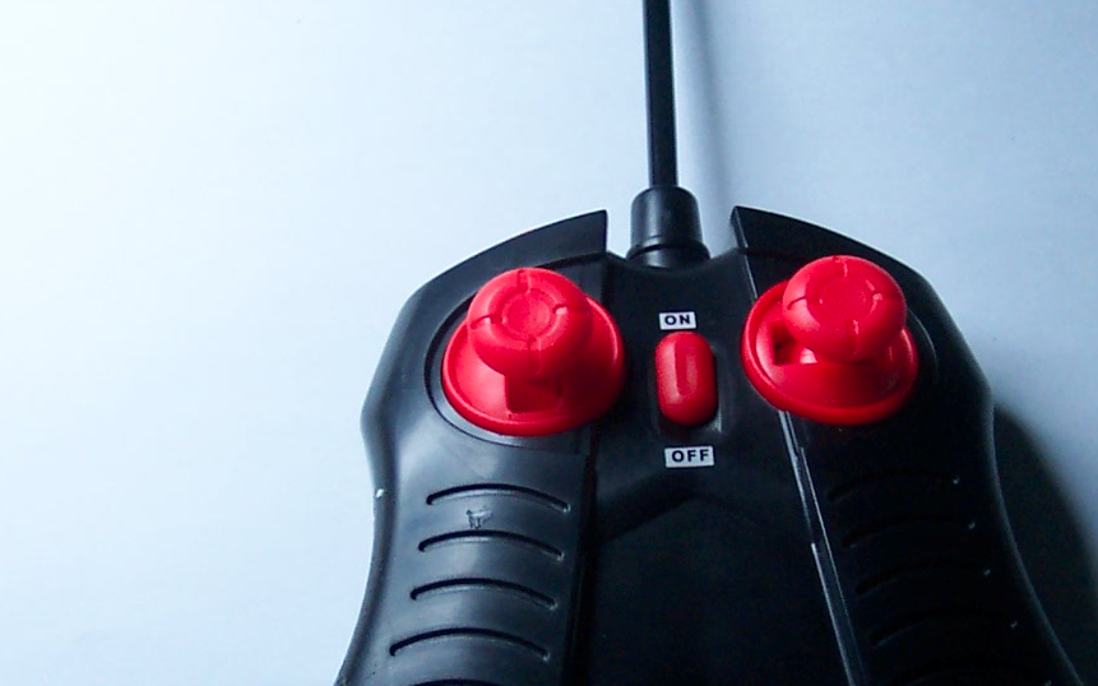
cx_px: 713
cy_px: 432
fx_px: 2424
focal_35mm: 81
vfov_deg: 16.1
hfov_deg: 25.4
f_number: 2.8
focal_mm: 8
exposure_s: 1/45
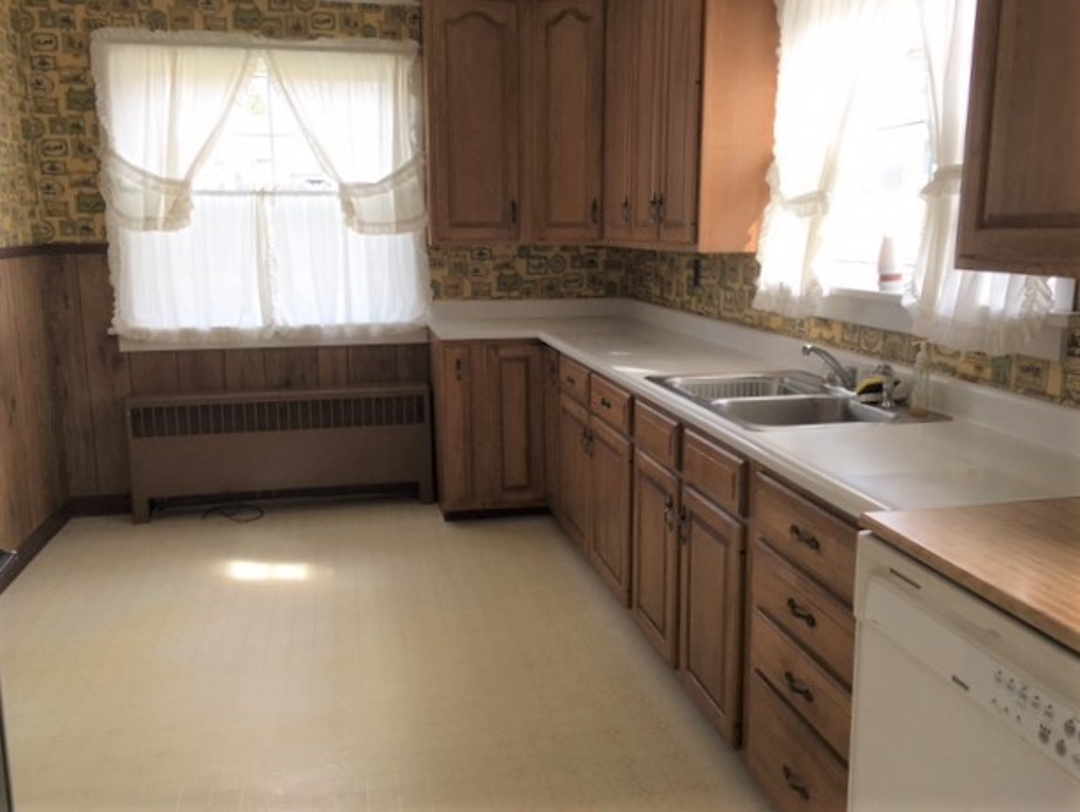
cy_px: 406
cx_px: 540
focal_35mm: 29
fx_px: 906
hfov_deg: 61.6
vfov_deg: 48.3
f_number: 2.2
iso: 25
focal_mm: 4.15
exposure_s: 1/60
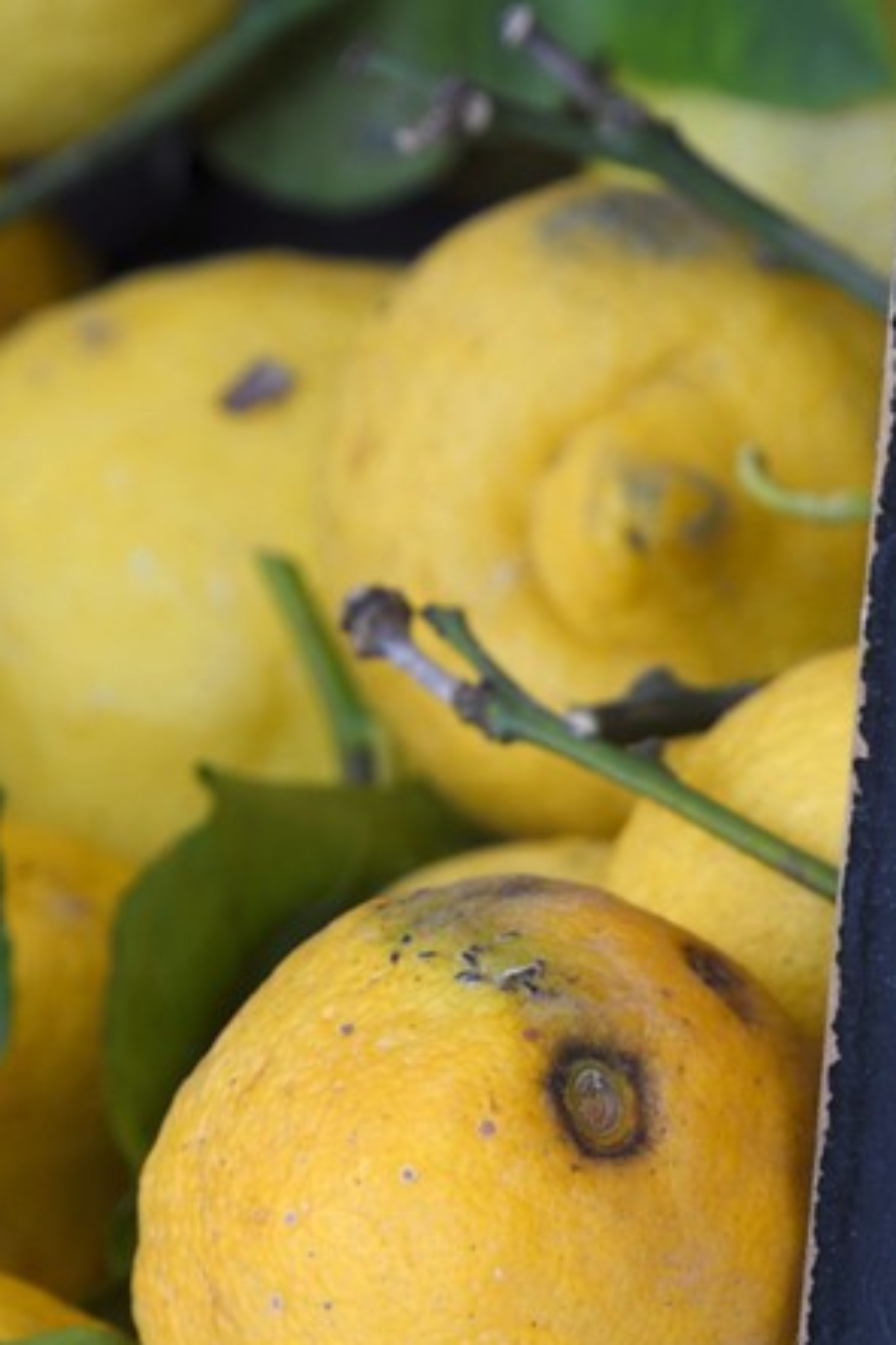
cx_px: 1341
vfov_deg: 13.0
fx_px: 5376
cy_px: 2326
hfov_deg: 9.3
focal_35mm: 144
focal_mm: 40
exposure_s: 1/60
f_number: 7.1
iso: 200
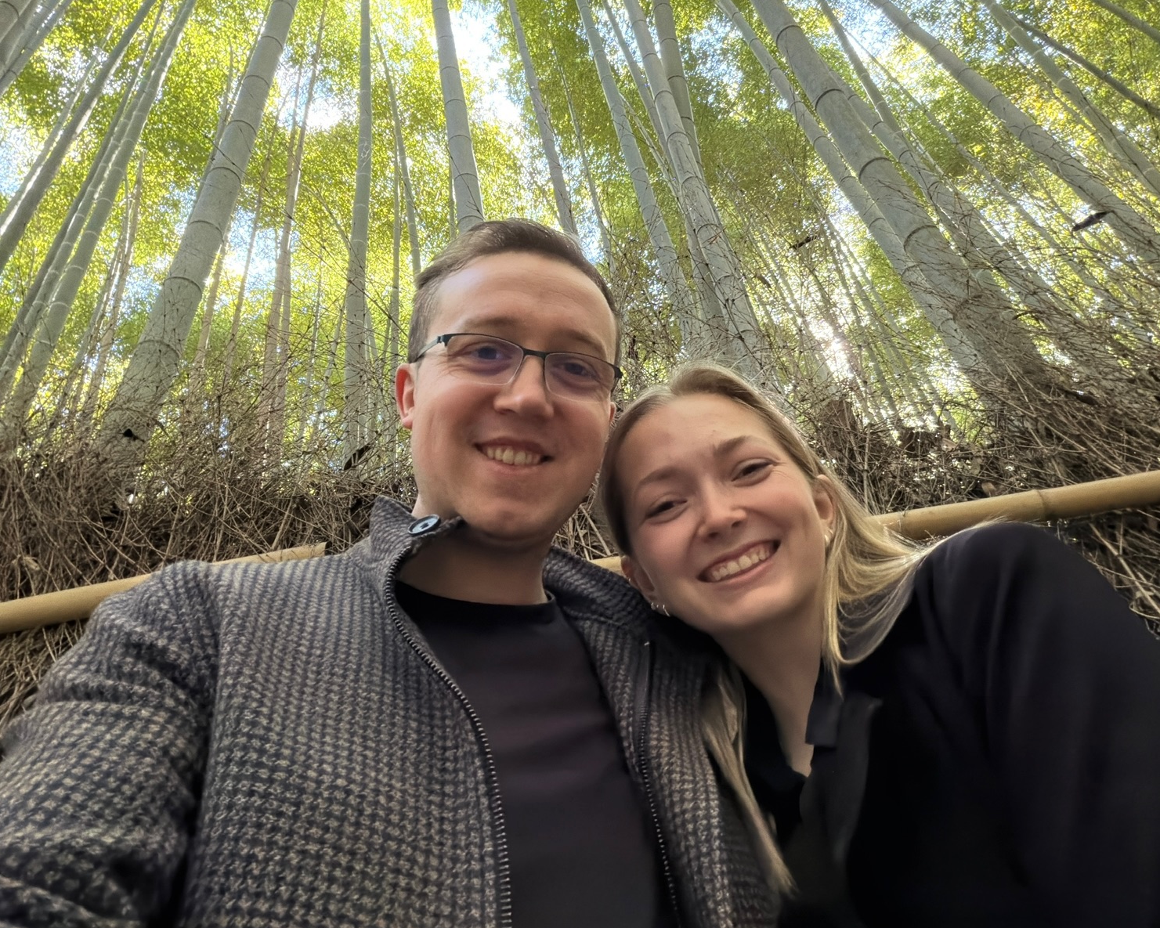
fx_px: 927
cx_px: 601
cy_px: 388
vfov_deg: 52.9
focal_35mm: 27
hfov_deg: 64.0
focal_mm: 2.71
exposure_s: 1/121
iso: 500
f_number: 1.9
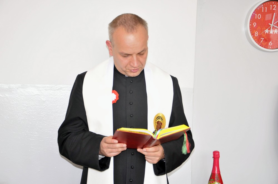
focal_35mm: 68
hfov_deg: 29.9
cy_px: 92
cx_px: 139
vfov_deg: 20.1
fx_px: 521
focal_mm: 45
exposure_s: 1/60
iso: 1250
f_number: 4.8
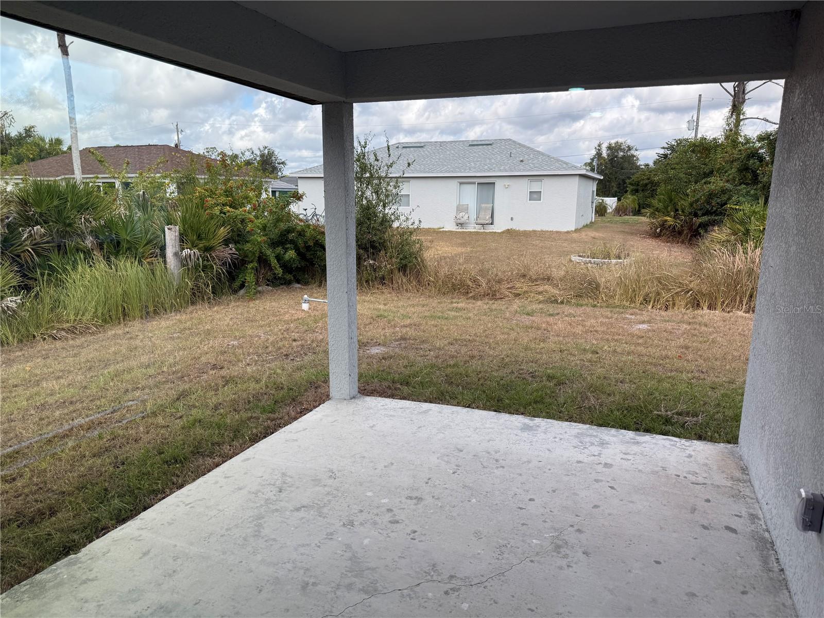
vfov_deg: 56.8
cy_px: 309
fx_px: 571
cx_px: 412
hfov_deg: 71.6
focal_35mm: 24
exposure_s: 1/1271
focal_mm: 6.76
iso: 80
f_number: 1.78
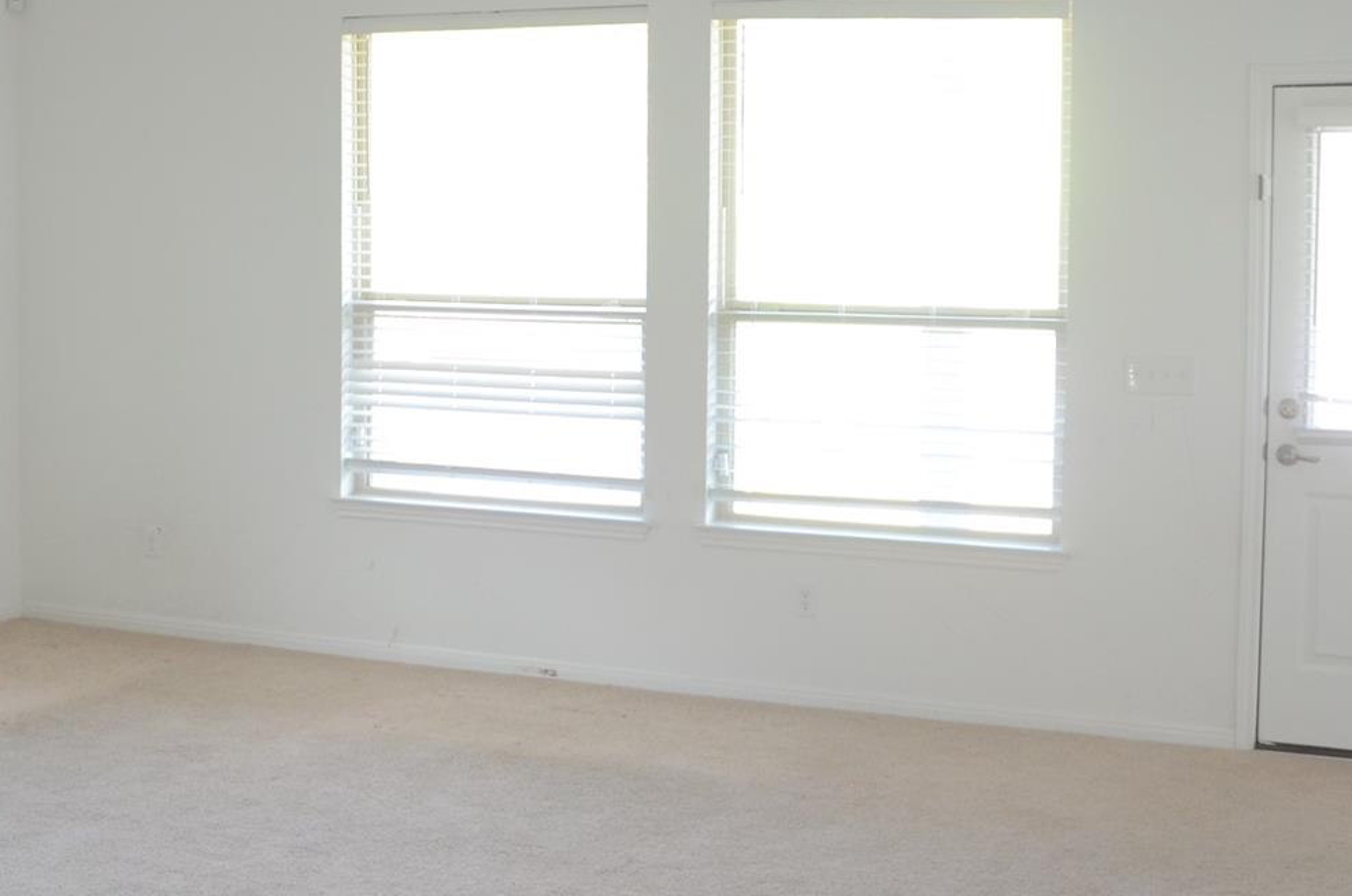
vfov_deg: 24.0
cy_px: 290
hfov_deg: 34.3
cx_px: 208
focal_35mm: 56
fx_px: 2099
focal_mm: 18
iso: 800
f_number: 3.8
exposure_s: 1/60
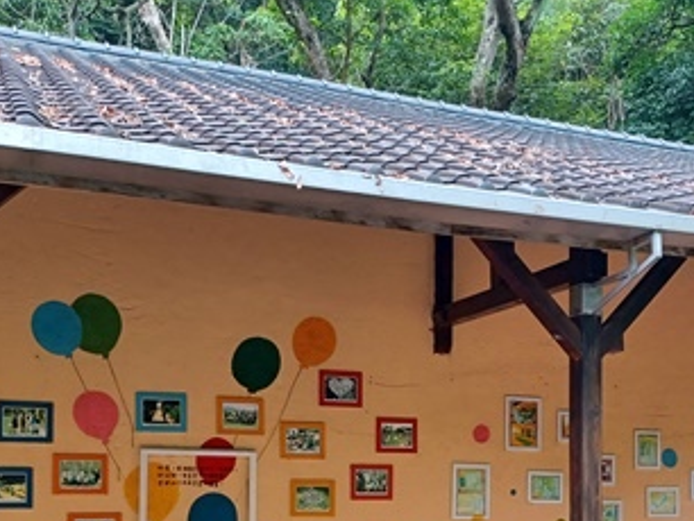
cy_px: 480
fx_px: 983
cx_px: 413
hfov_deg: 38.7
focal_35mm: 49
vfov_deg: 28.4
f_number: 1.8
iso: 80
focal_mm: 4.6
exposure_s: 1/60
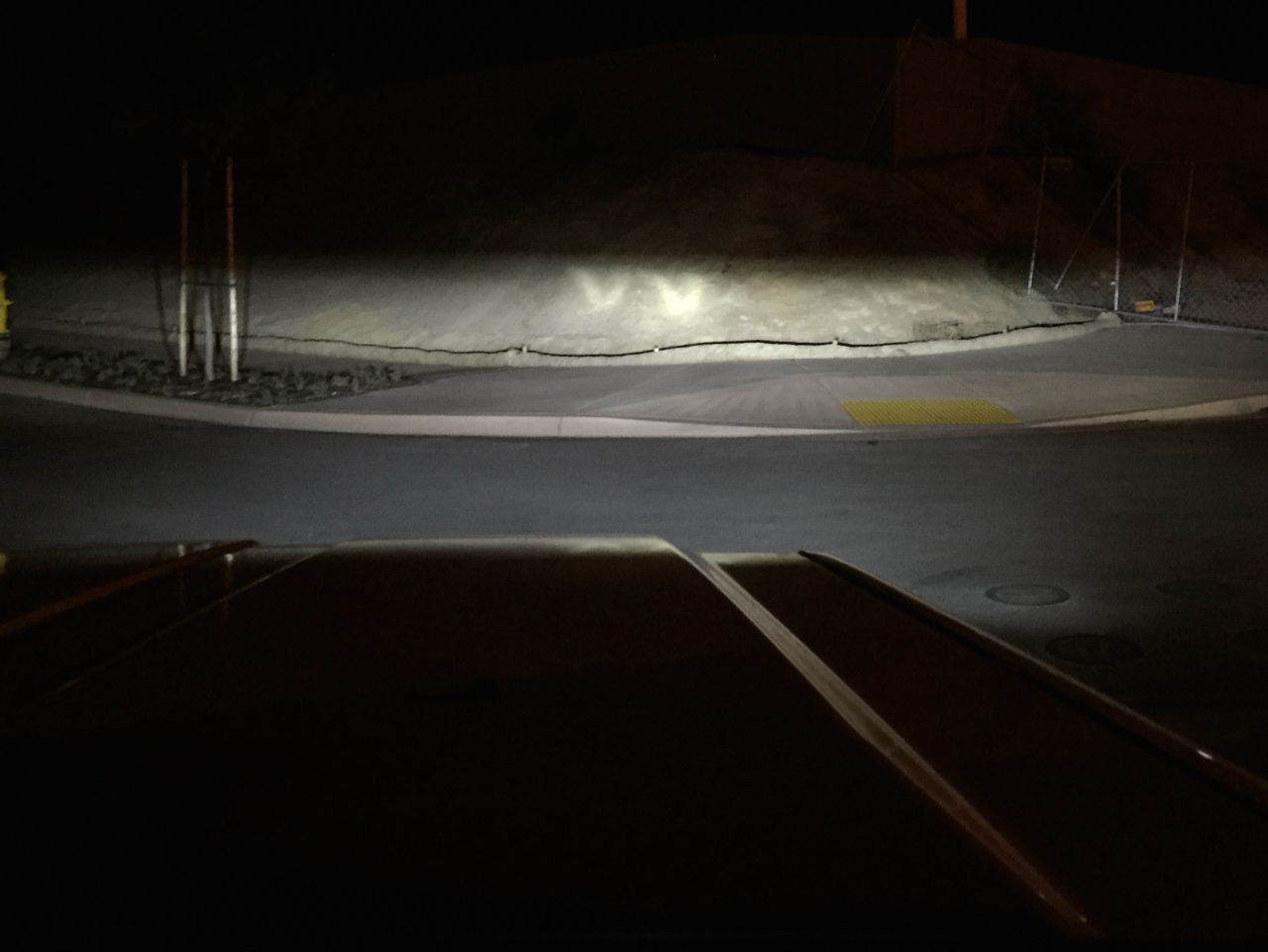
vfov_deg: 48.3
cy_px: 476
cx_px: 634
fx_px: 1063
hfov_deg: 61.6
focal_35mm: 29
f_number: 2.2
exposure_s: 1/15
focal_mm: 4.15
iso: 500
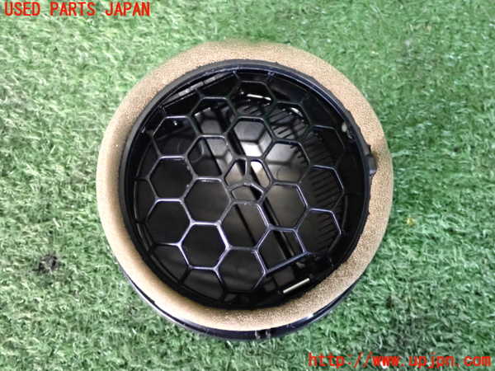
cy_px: 186
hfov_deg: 40.4
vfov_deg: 30.9
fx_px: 672
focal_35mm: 47
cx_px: 248
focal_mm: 8.4
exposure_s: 1/50
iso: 3200
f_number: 3.1
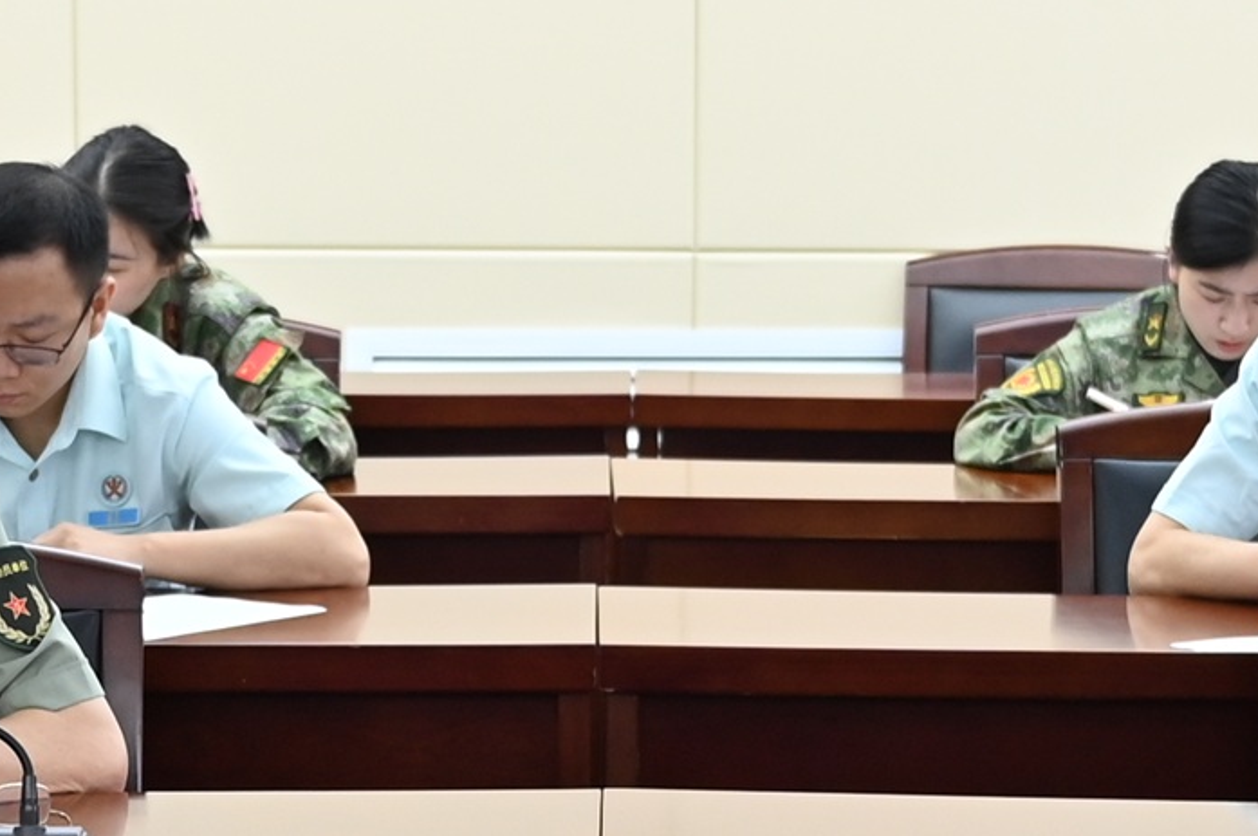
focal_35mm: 170
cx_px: 588
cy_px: 968
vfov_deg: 8.0
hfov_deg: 12.1
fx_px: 5934
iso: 400
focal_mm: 30
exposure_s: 1/160
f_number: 2.8
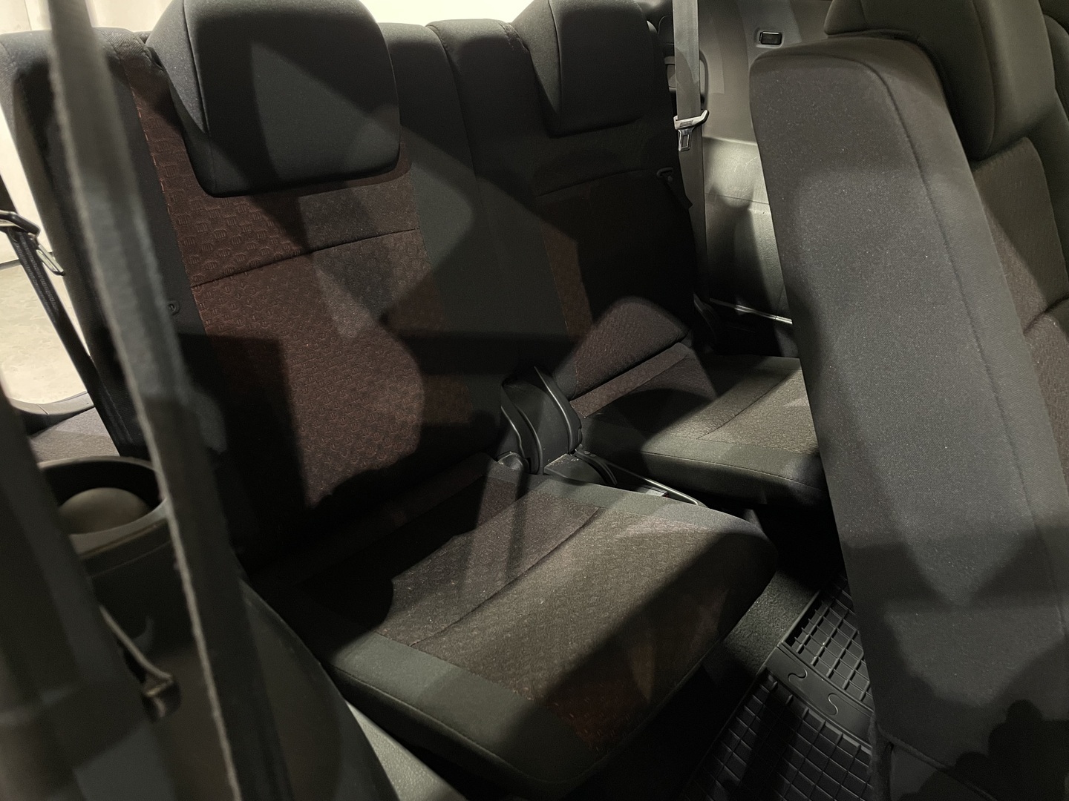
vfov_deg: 53.1
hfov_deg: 67.3
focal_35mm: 26
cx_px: 534
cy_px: 400
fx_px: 803
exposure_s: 1/33
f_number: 1.6
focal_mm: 4.2
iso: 640
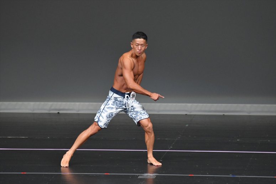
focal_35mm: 345
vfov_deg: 4.0
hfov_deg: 6.0
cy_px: 92
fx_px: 2644
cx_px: 138
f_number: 5.6
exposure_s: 1/400
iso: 4000
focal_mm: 230
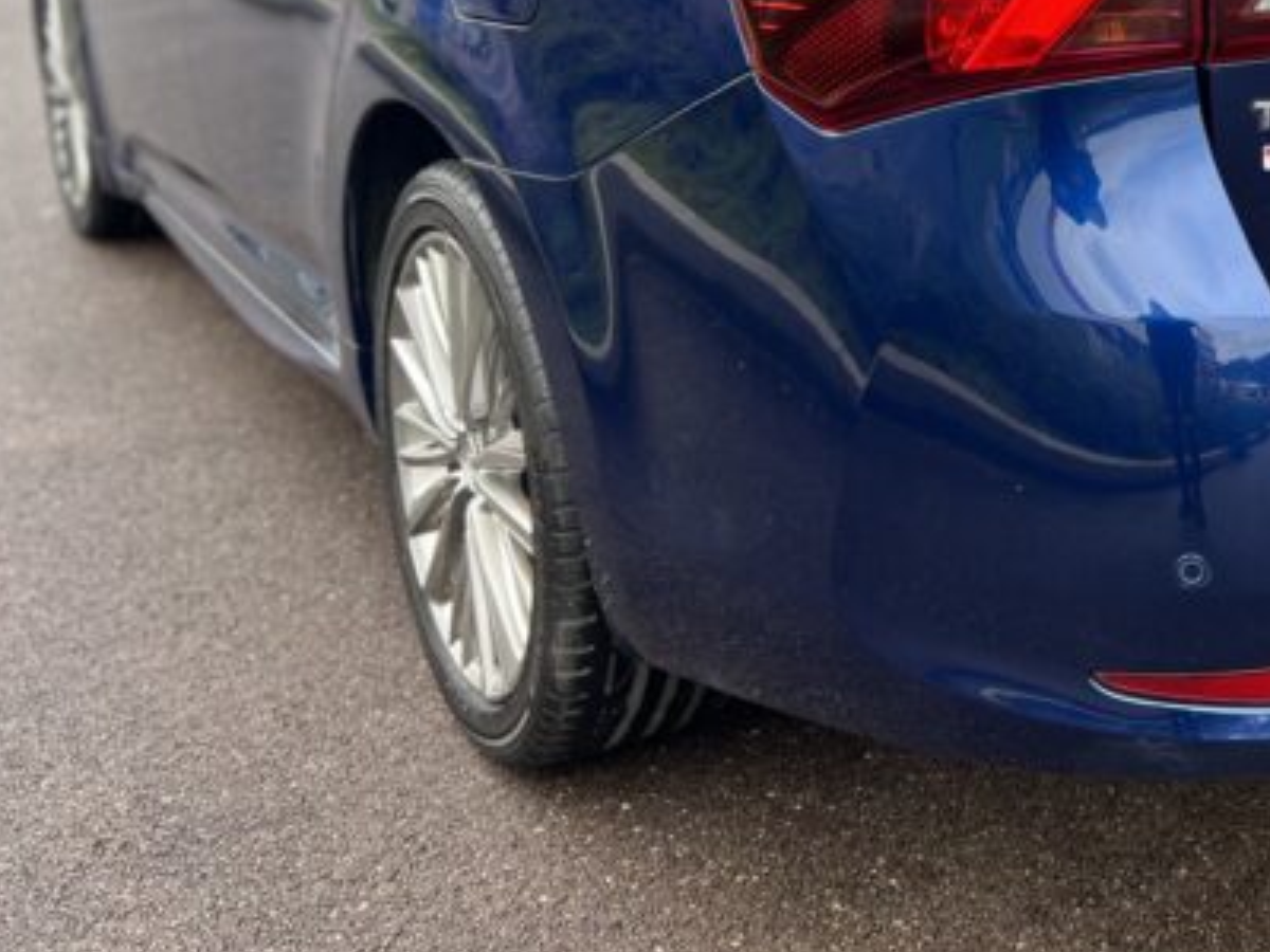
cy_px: 60
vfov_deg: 26.9
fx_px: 1908
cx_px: 1127
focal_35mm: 52
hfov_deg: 34.9
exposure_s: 1/183
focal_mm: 5.7
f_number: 1.5
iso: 40
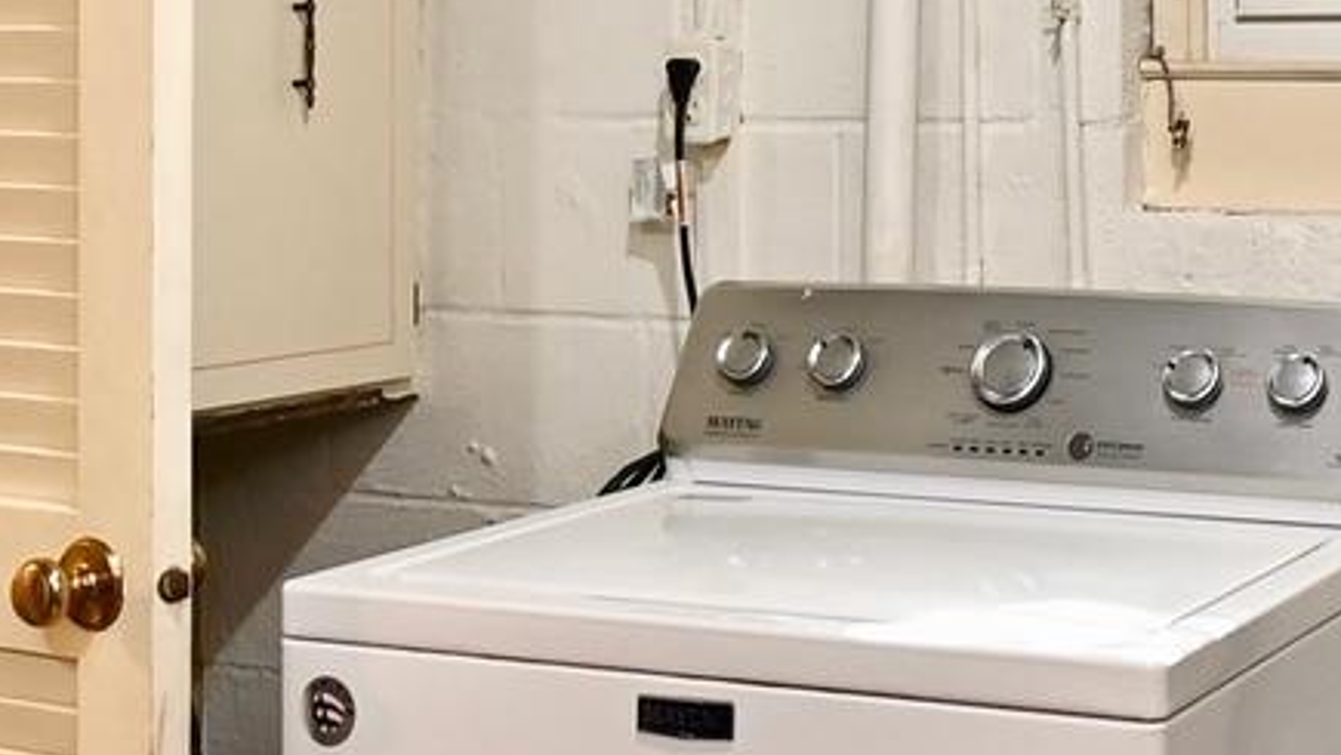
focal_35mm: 74
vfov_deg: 16.0
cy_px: 8
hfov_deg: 28.1
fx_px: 2632
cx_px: 1023
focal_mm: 10
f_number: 7.1
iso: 320
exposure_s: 1/6
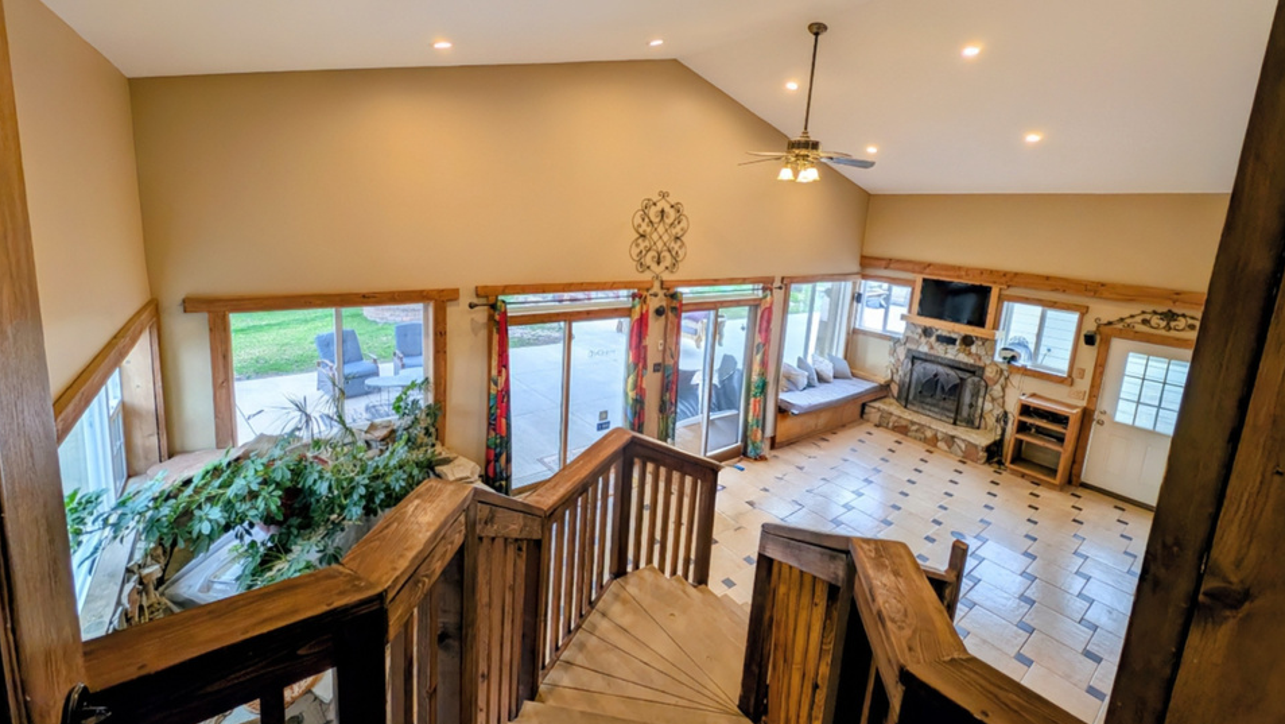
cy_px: 302
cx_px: 637
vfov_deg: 73.8
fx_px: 477
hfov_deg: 106.8
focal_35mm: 14
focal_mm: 2.23
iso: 61
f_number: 1.95
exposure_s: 1/60
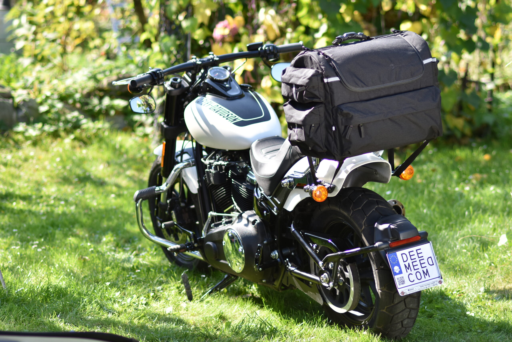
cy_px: 171
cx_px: 256
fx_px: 1813
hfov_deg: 16.1
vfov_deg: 10.8
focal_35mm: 128
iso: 200
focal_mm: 85
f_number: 2.2
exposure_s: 1/1600
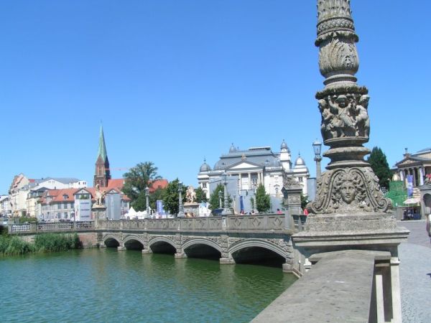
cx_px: 216
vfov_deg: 37.7
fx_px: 473
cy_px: 162
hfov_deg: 49.0
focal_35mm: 38
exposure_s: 1/400
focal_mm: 5.8
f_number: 5.6
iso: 50
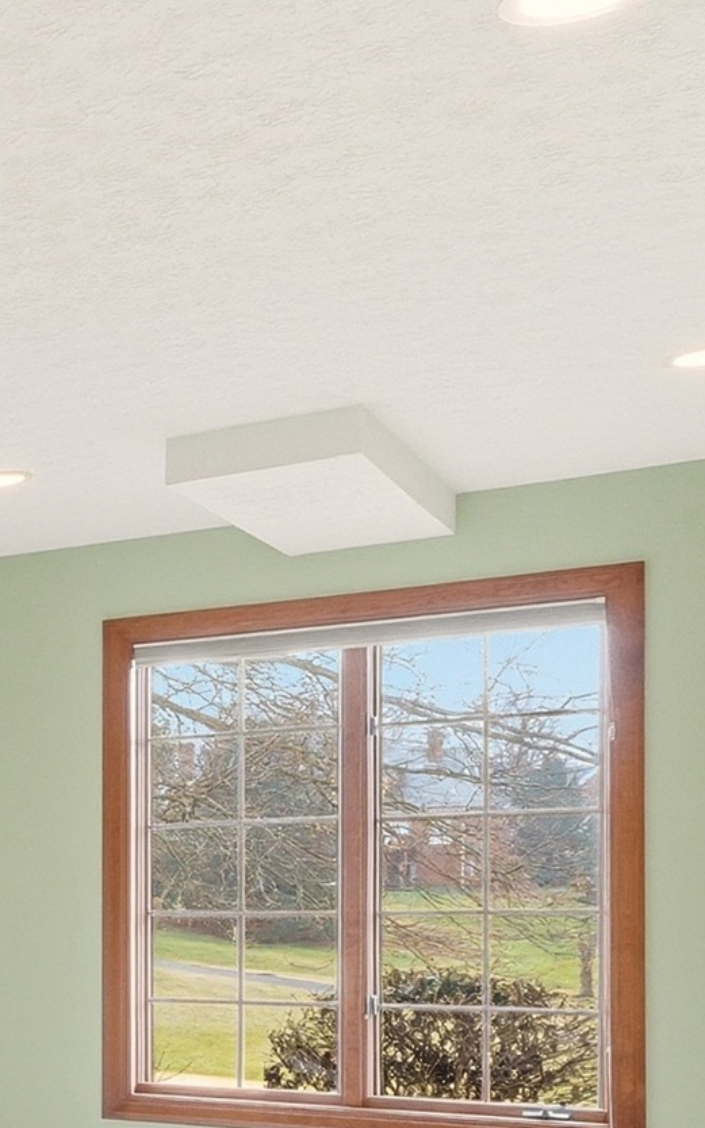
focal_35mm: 55
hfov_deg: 17.3
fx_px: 1691
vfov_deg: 35.7
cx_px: -694
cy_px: 902
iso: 400
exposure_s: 1/320
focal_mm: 10
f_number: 9
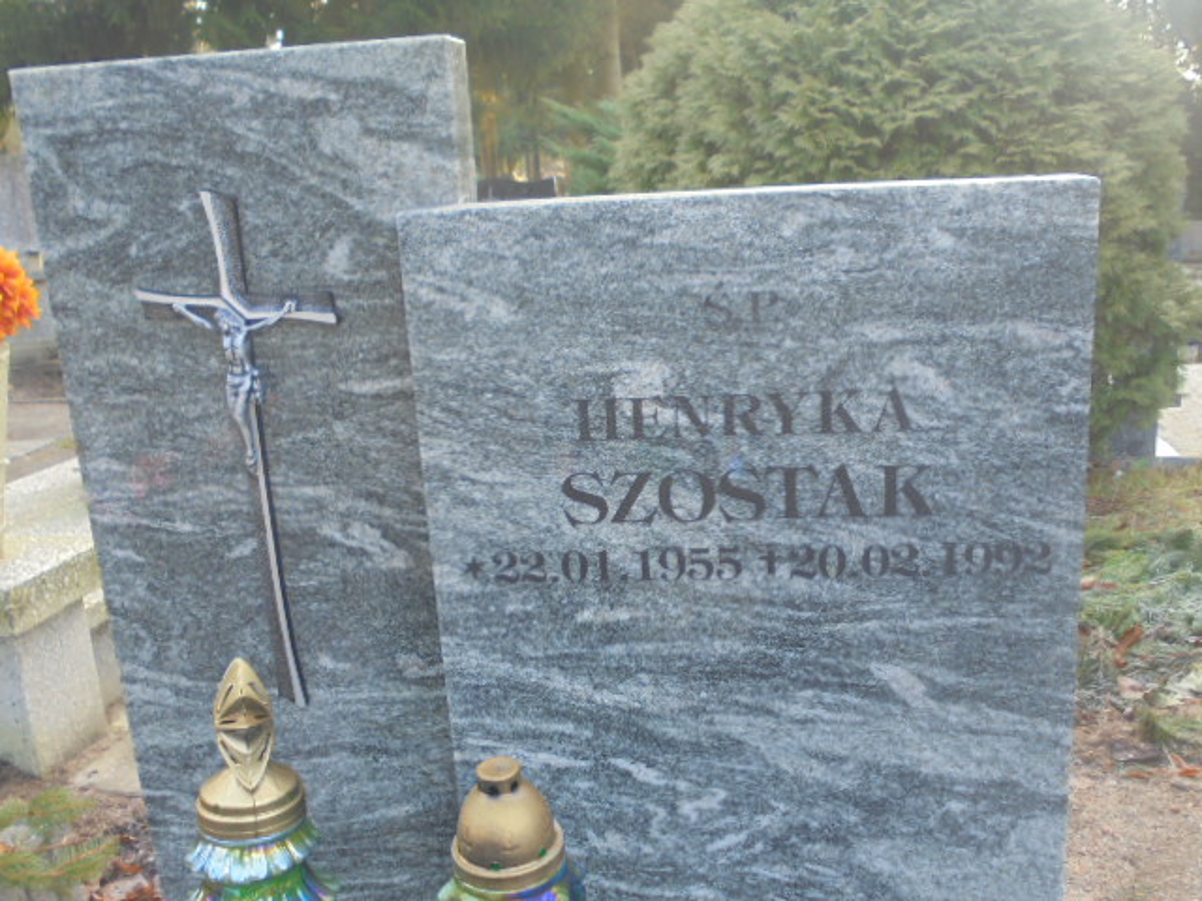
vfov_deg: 41.8
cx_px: 601
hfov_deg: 54.0
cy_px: 450
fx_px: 1181
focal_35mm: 34
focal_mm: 6.1
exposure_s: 1/30
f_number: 4
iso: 100
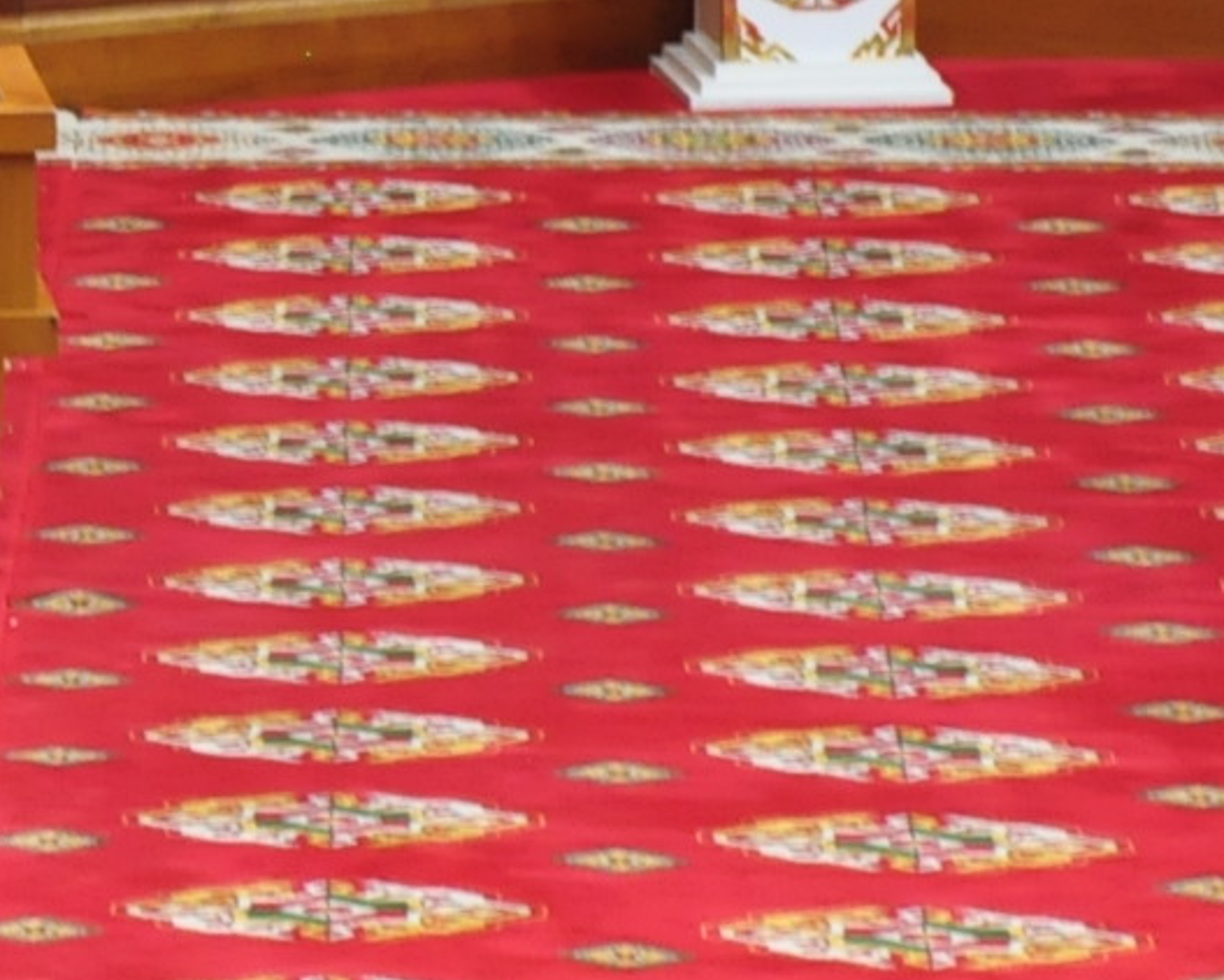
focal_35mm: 429
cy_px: -211
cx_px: -1064
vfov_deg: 3.6
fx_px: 15543
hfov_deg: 4.5
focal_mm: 75
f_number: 8
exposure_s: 1/50
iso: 1600
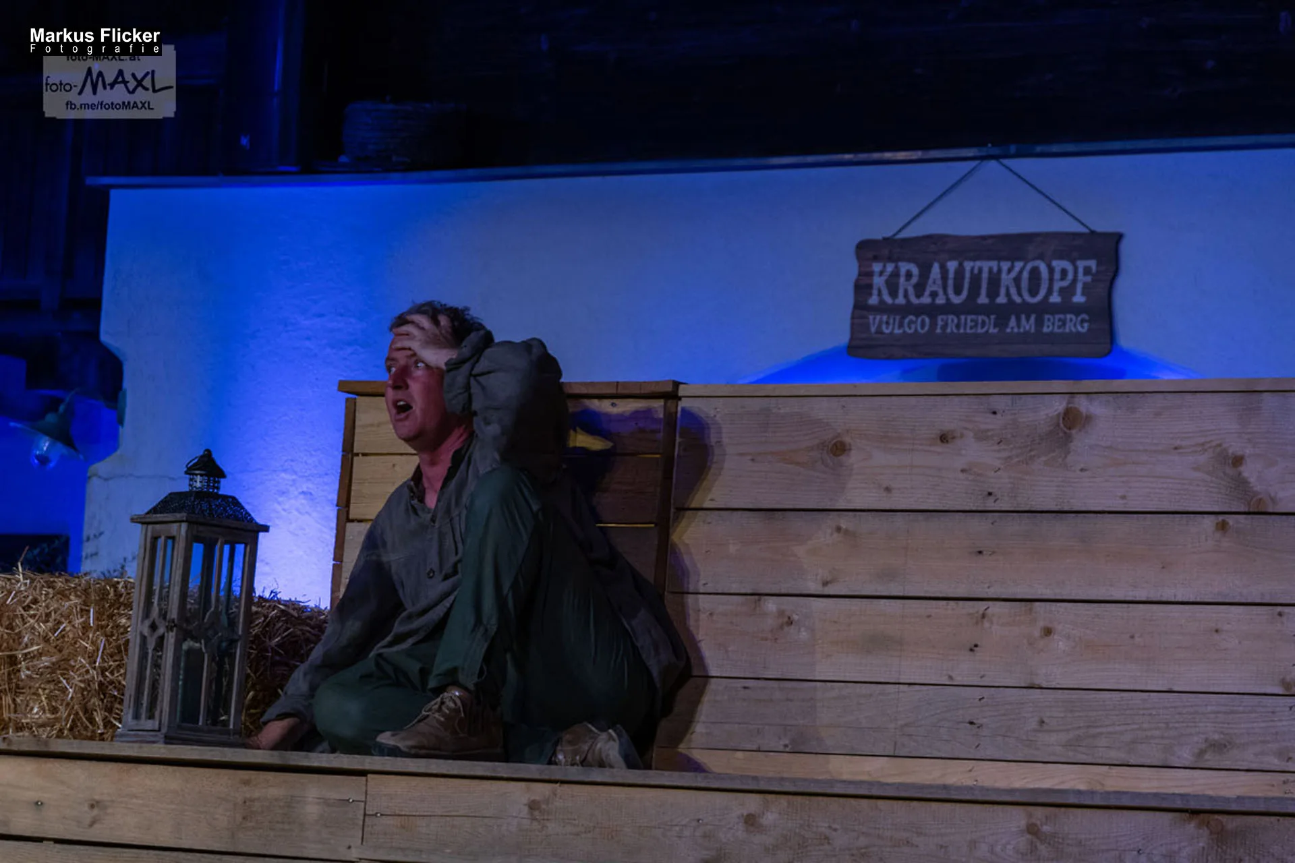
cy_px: 432
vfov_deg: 11.4
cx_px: 648
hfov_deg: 17.1
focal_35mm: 120
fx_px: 4316
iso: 900
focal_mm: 80
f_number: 4
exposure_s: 1/250
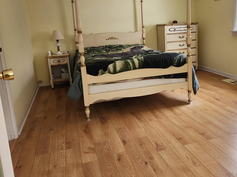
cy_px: 67
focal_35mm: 33
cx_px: 151
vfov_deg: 42.6
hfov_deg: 54.6
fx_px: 226
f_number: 1.8
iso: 320
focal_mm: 5.4
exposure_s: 1/120
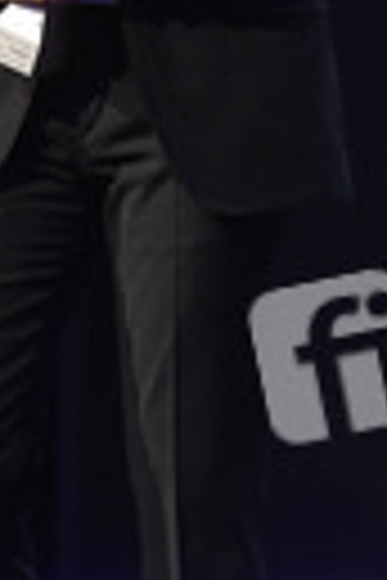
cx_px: 72
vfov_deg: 4.9
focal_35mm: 419
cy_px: 112
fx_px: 6756
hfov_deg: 3.3
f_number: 4
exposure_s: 1/320
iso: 3200
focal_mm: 135
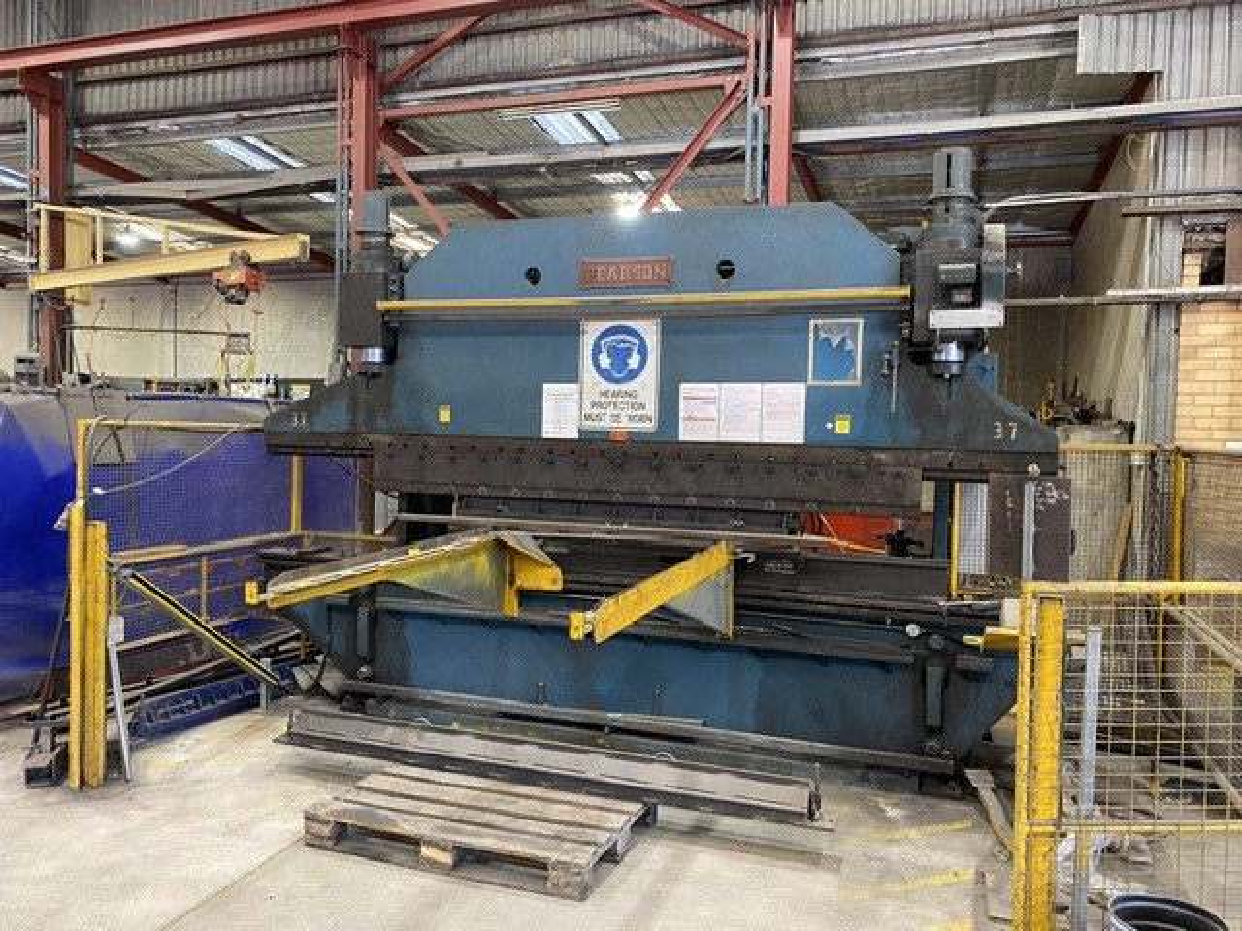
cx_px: 621
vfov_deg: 53.1
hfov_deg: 67.3
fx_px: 933
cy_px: 466
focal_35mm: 26
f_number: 1.8
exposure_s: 1/50
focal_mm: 4.25
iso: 250
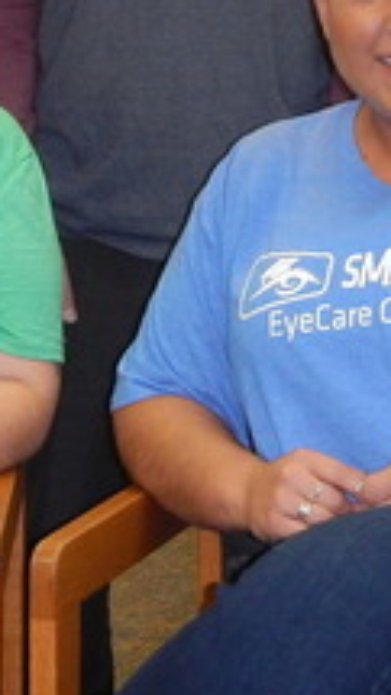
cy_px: -71
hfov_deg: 8.5
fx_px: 2616
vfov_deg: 14.8
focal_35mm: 142
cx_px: 294
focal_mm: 7
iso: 320
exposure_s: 1/30
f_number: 4
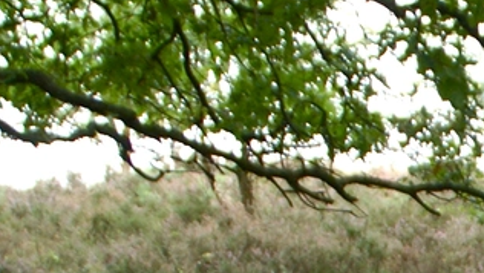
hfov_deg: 10.6
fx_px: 2478
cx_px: 805
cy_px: 558
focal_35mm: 193
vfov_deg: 6.1
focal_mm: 24
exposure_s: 1/40
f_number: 4
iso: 100
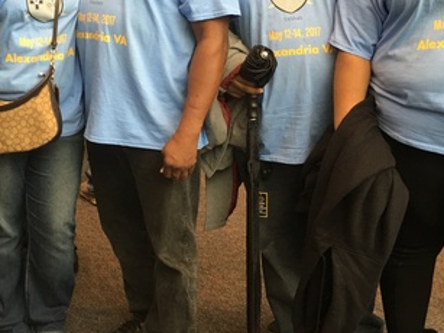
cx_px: 162
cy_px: 90
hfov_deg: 28.4
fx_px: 872
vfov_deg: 21.4
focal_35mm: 68
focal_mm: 4.15
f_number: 2.2
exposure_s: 1/15
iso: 32
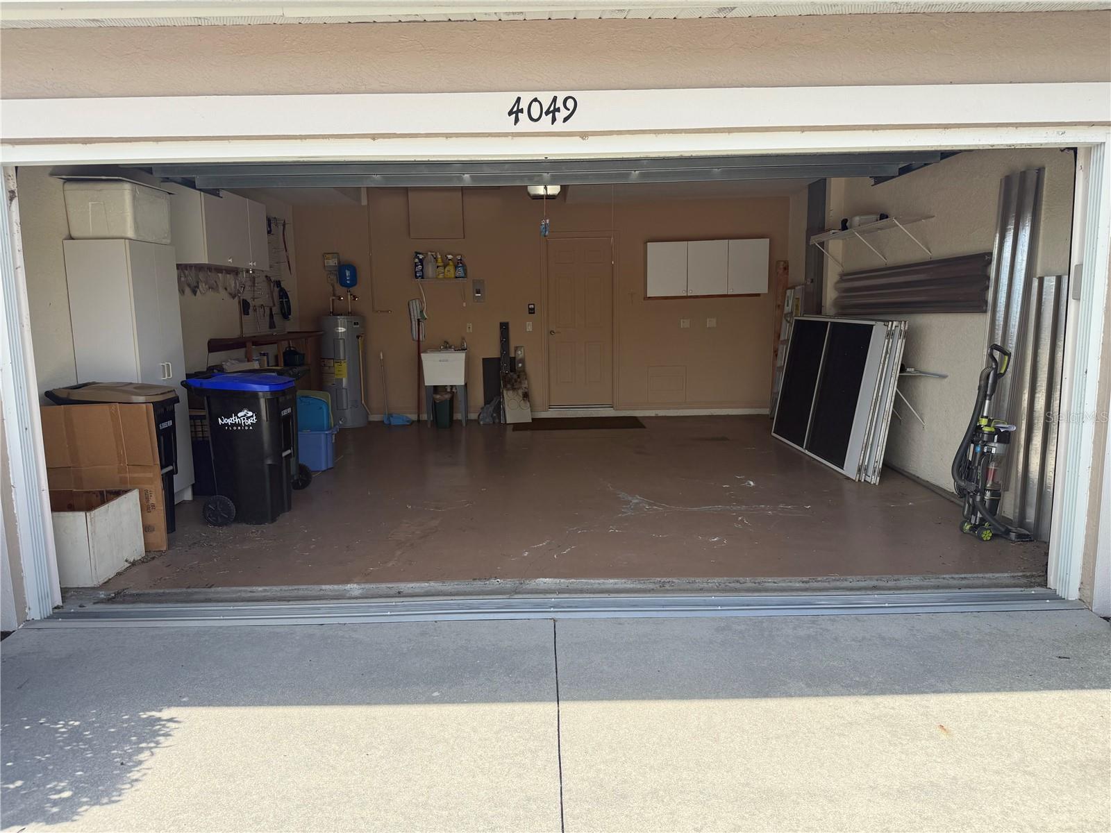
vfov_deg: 56.8
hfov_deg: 71.6
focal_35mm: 24
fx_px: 770
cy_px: 416
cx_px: 556
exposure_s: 1/1770
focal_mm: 6.76
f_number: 1.78
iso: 80
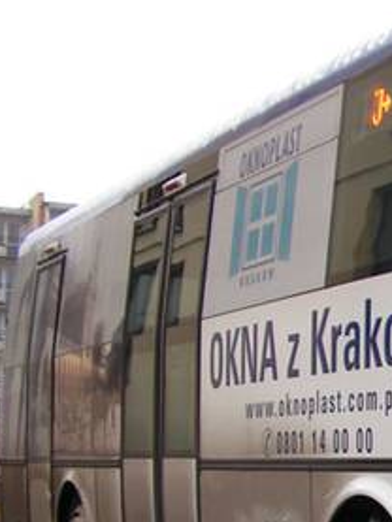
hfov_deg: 14.9
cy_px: 446
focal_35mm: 91
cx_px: 620
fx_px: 1373
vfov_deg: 21.2
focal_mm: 6
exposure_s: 1/50
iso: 64
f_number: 3.2
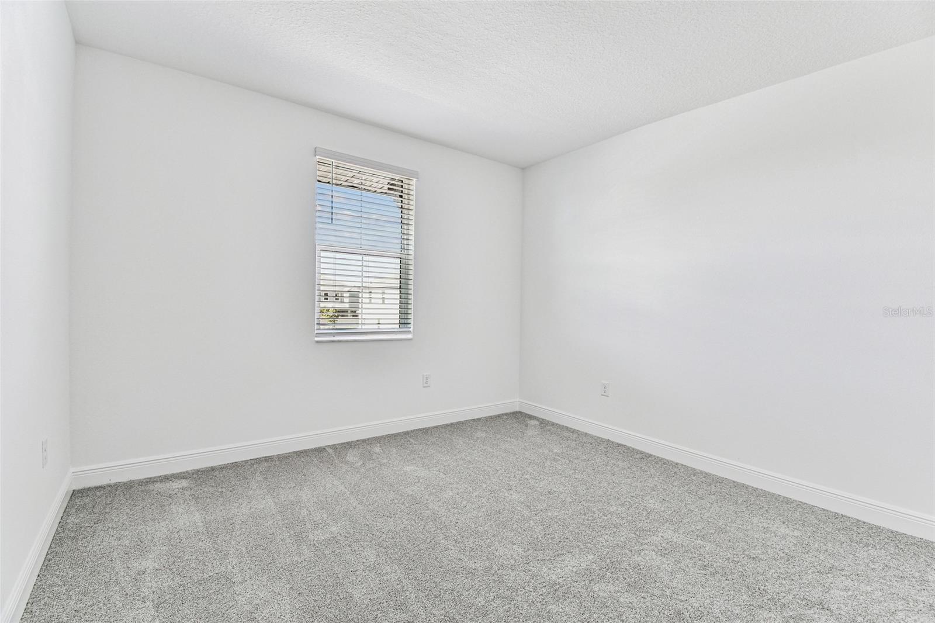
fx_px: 389
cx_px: 468
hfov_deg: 100.4
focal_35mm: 15
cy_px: 312
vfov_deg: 77.3
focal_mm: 10
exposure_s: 1/15
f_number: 7.1
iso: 100
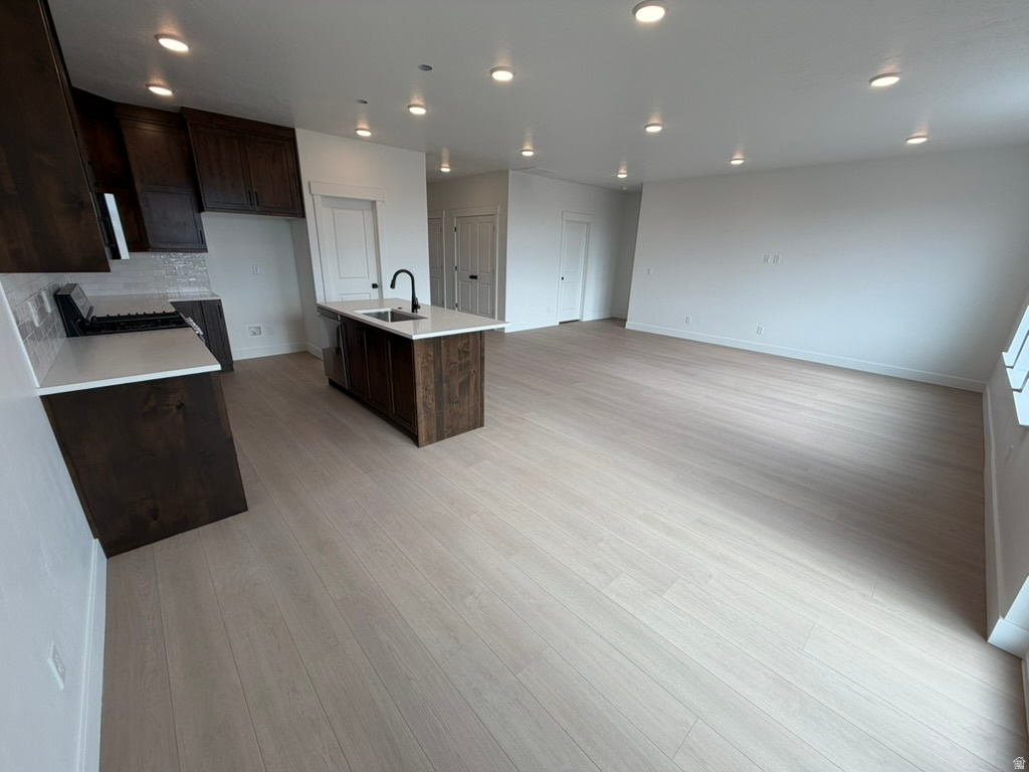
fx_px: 416
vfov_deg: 85.7
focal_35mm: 14
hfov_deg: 102.1
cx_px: 514
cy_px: 386
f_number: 2.2
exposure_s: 1/120
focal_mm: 2.22
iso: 25
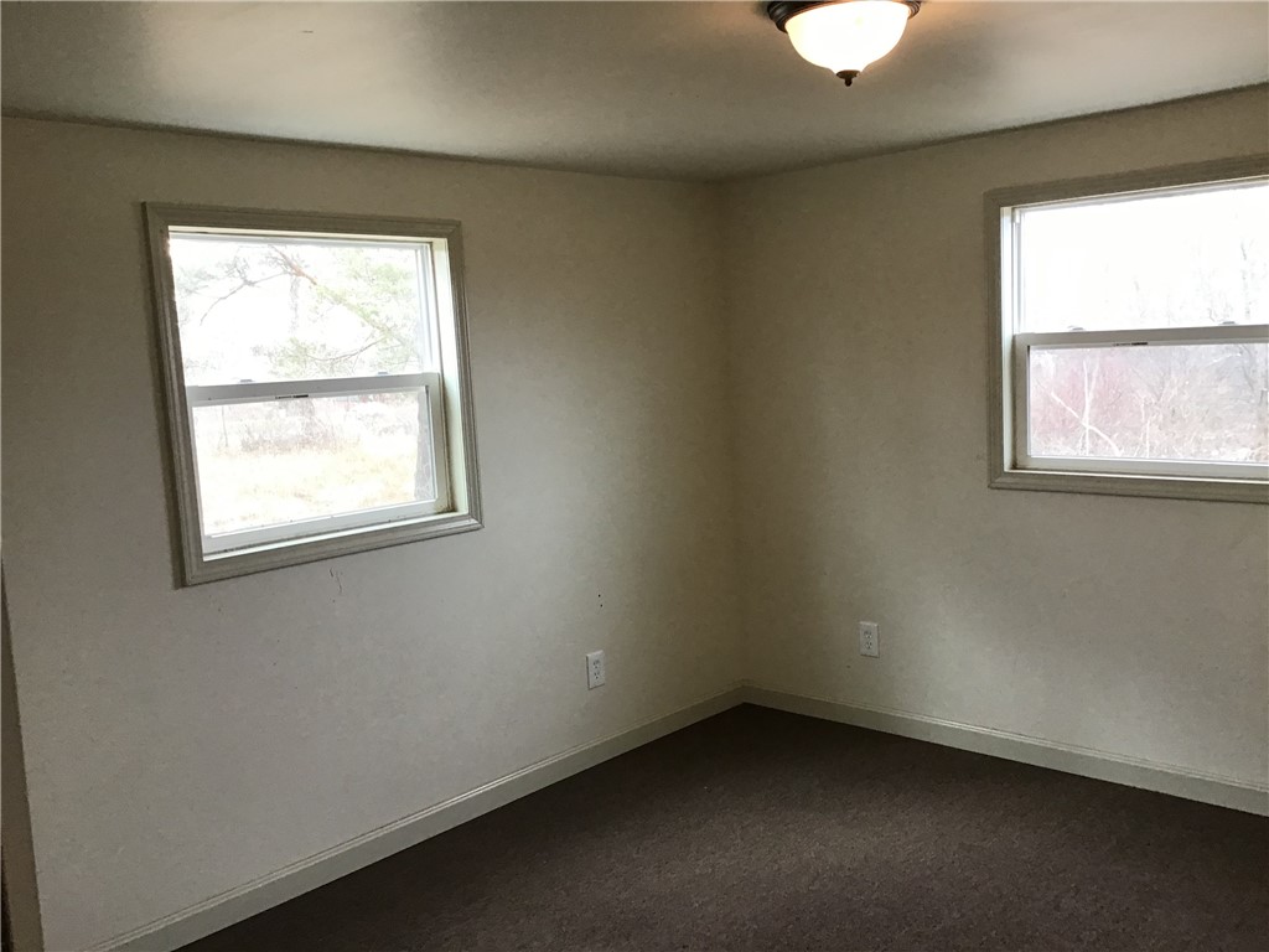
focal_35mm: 31
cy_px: 476
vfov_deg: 45.4
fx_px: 1136
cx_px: 634
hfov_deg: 58.4
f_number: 2.4
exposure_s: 1/30
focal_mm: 3.3
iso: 32
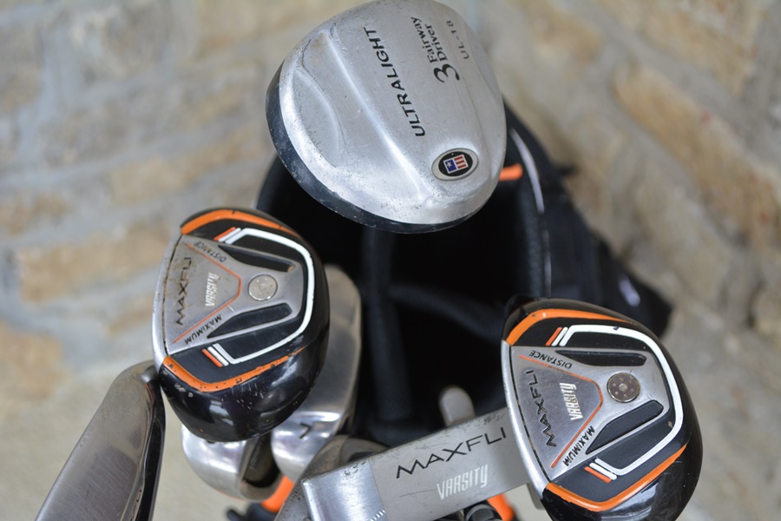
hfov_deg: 35.1
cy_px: 260
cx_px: 390
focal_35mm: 57
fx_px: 1236
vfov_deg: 23.8
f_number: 5
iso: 500
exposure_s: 1/60
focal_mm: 38
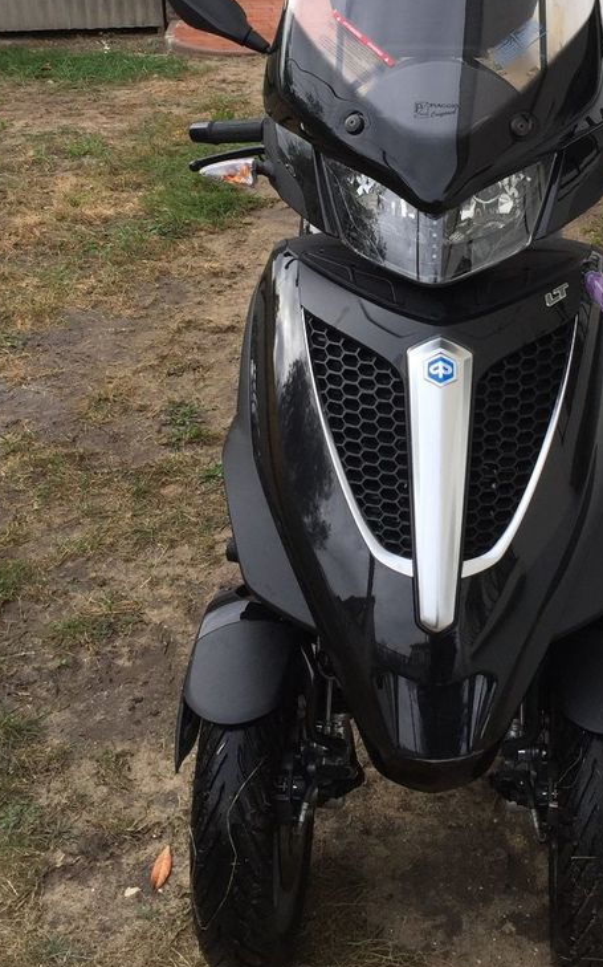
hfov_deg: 23.8
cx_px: 410
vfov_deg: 36.6
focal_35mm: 54
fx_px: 1421
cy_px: 240
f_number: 2.2
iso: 32
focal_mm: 4.15
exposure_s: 1/719
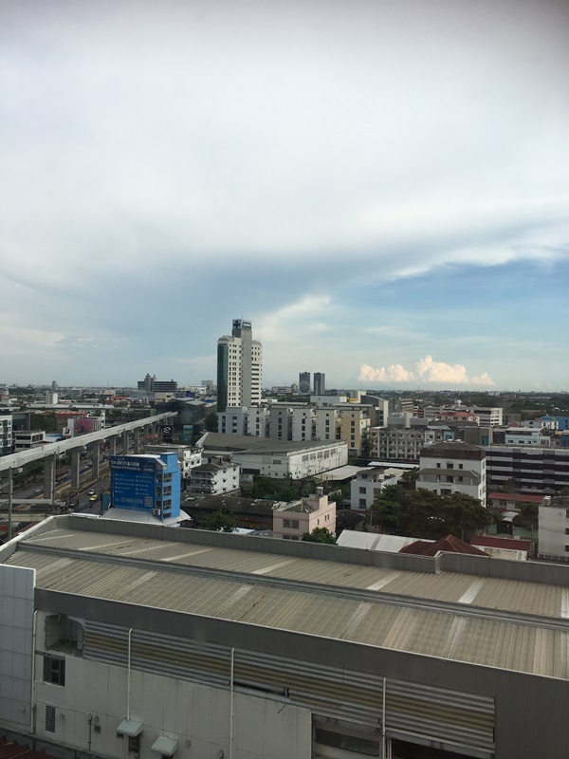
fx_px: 636
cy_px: 380
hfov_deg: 48.2
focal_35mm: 29
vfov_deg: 61.7
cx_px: 284
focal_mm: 4.15
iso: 25
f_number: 2.2
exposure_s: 1/1054
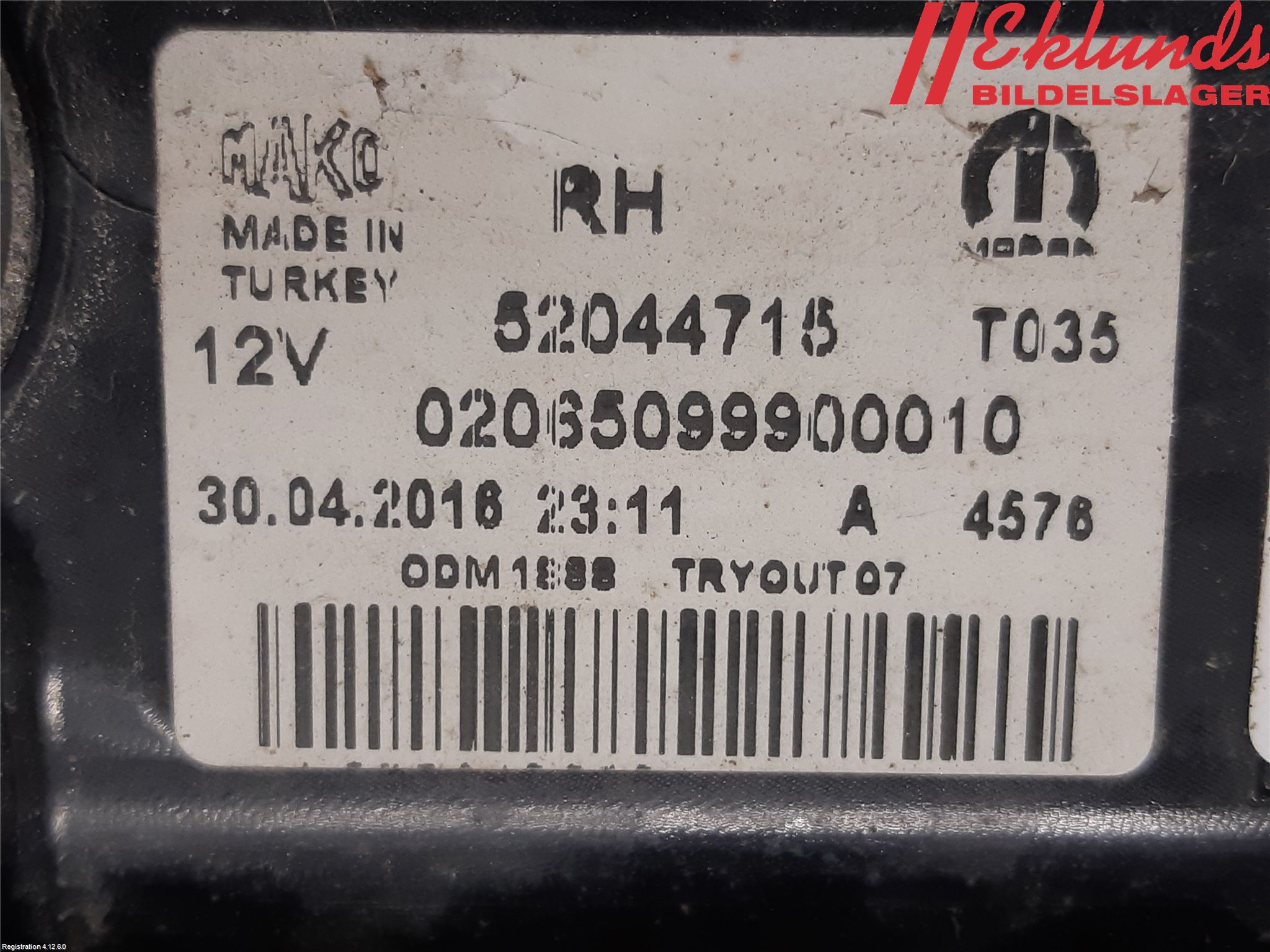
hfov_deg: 67.3
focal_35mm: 26
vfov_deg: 53.1
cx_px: 635
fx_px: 954
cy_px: 476
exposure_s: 1/50
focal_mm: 3.93
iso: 100
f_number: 1.7
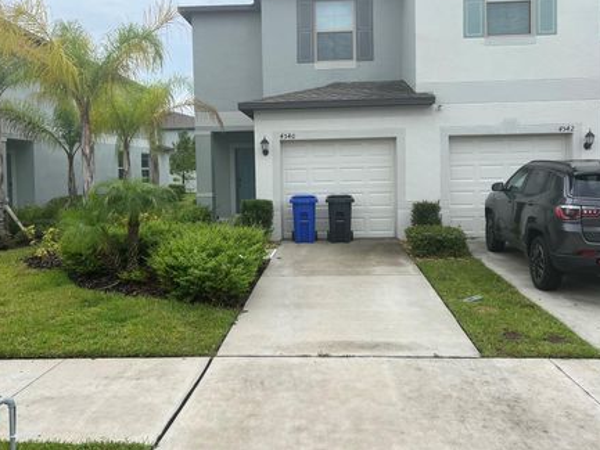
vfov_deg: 46.7
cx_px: 298
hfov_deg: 59.9
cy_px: 193
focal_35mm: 30
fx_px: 520
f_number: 1.5
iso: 50
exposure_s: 1/2165
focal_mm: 5.7
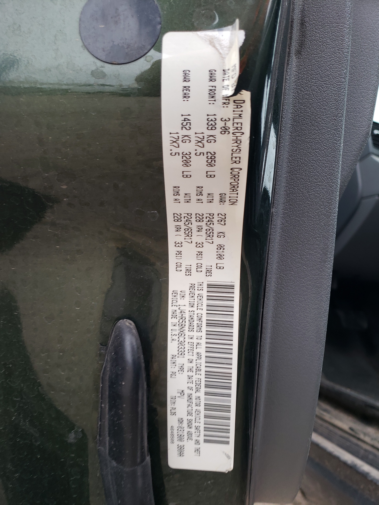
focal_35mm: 26
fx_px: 380
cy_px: 252
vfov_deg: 67.3
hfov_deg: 53.1
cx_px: 190
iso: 54
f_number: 1.5
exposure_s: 1/60.2
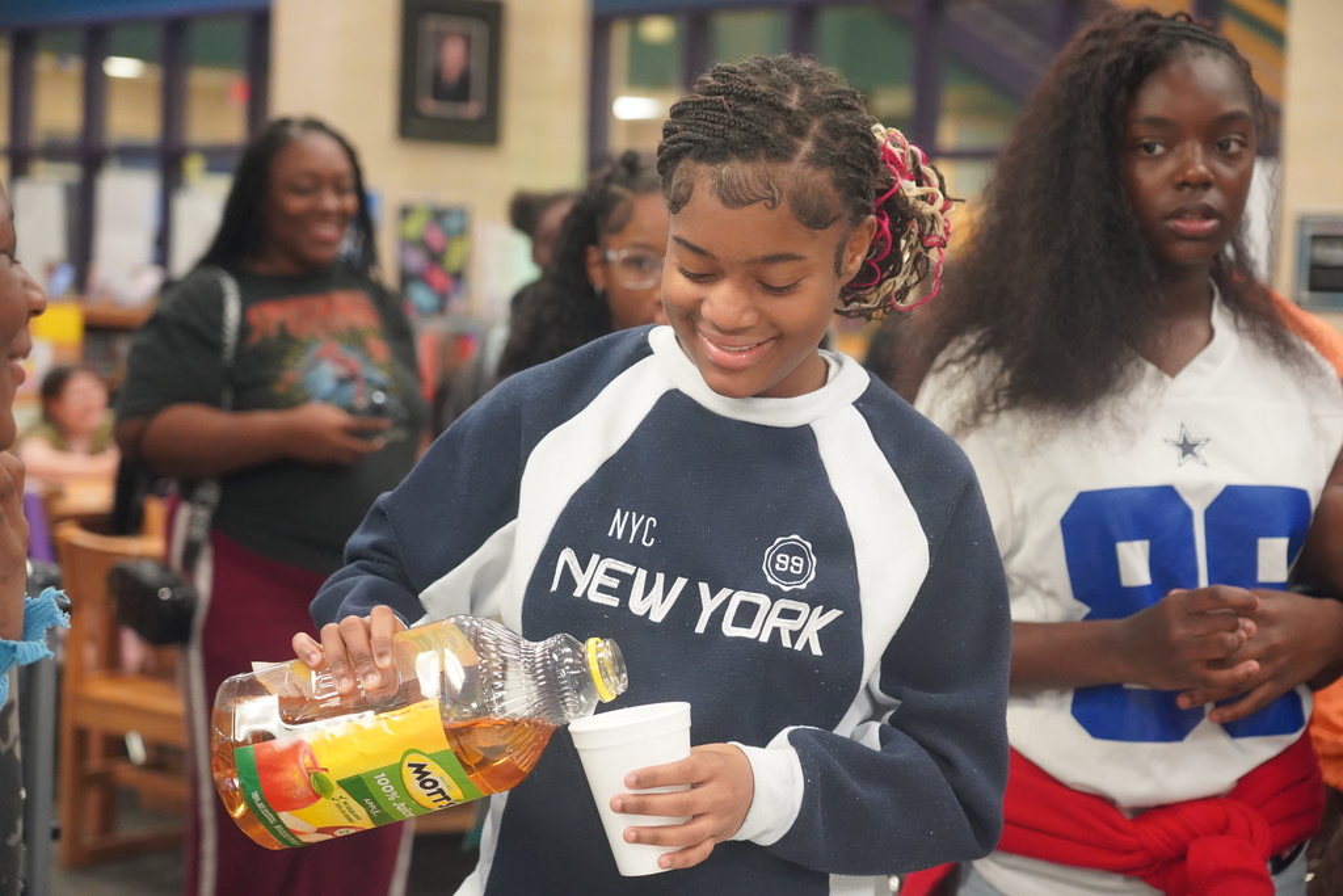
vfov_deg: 20.9
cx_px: 672
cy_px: 448
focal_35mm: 65
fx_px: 2425
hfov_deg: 31.0
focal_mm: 65
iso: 8000
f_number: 4
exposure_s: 1/160
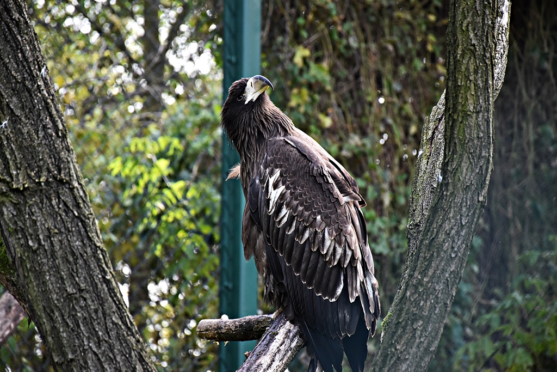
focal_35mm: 210
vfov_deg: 6.5
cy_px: 186
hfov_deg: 9.8
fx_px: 3249
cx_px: 278
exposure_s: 1/500
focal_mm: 140
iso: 1400
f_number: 5.6
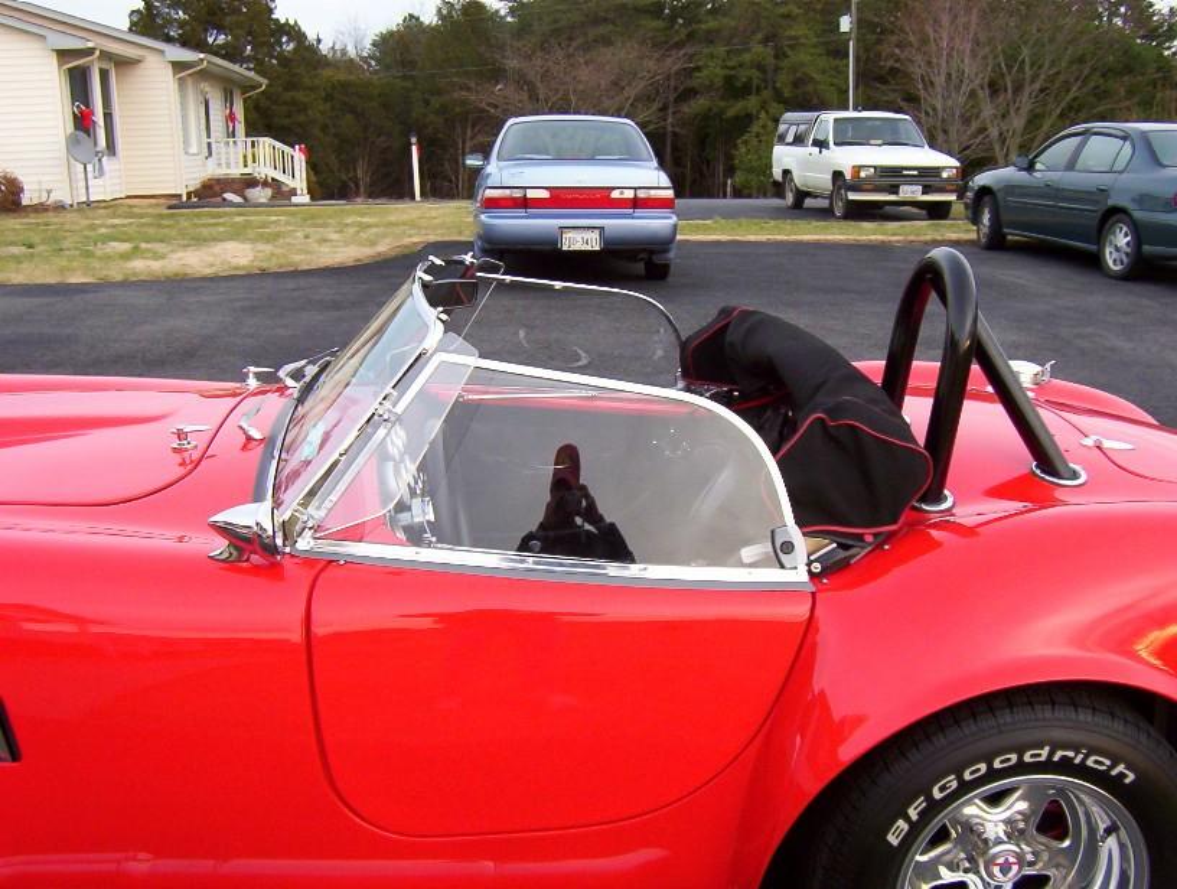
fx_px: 1227
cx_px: 588
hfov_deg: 51.2
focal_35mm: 36
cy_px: 444
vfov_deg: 39.8
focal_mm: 5.54
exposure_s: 1/215
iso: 100
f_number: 2.76
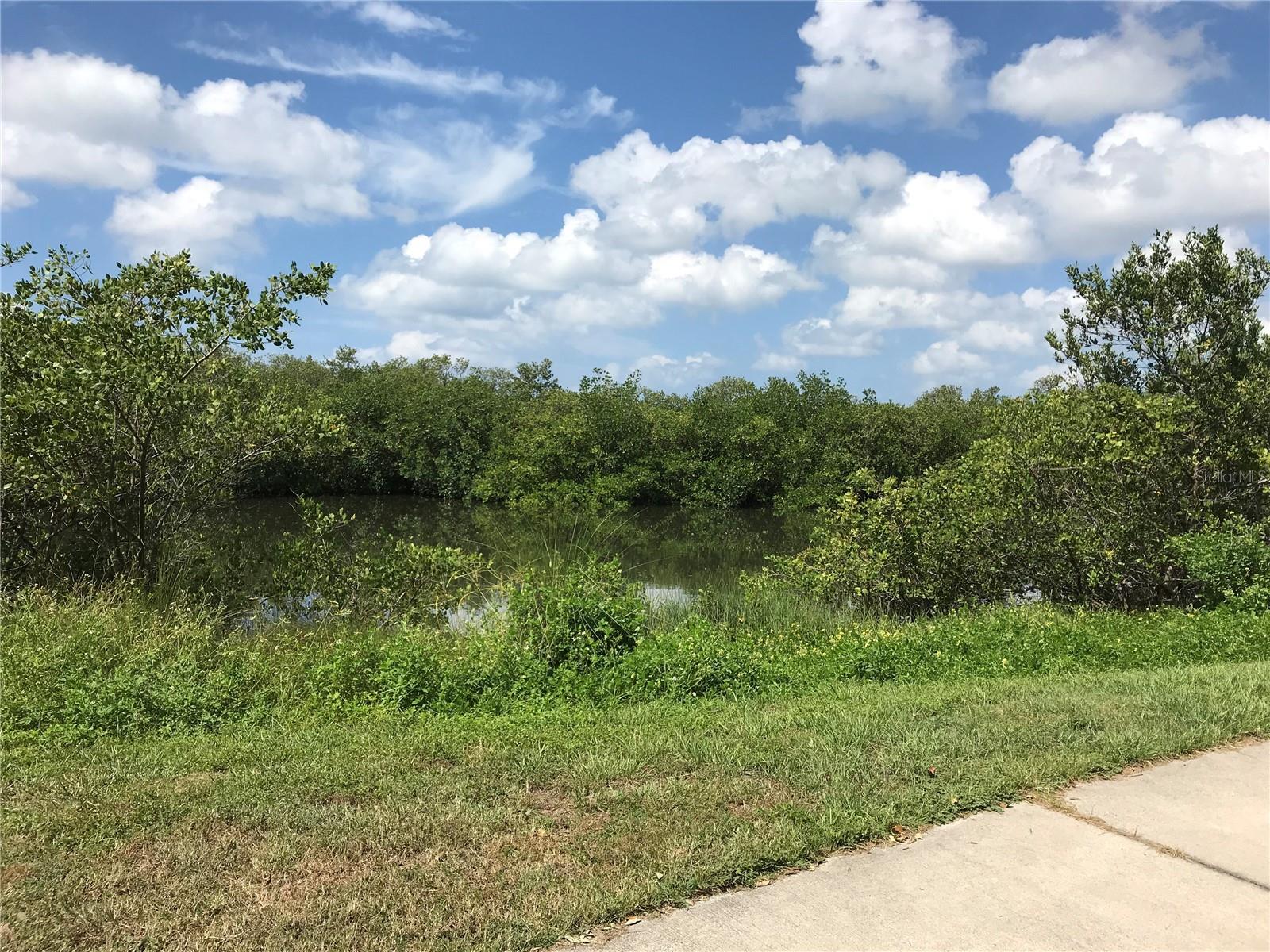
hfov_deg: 63.4
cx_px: 635
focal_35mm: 28
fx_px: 1027
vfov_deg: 49.7
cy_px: 476
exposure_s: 1/3425
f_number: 1.8
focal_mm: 3.99
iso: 20
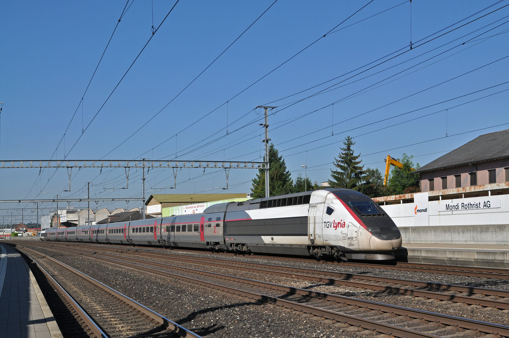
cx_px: 254
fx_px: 678
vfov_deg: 28.0
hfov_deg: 41.2
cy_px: 169
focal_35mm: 48
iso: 200
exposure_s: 1/1000
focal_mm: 32
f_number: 8
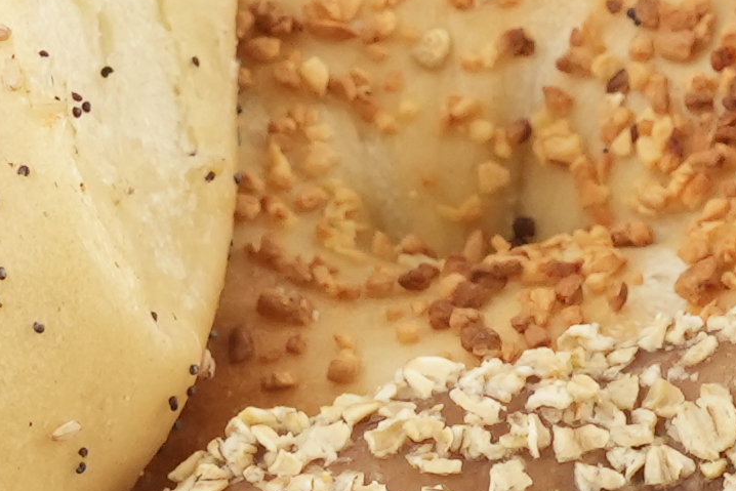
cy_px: 317
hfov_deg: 6.4
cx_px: 488
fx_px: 6564
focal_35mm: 321
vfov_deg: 4.3
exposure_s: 1/125
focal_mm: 33.4
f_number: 9
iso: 800
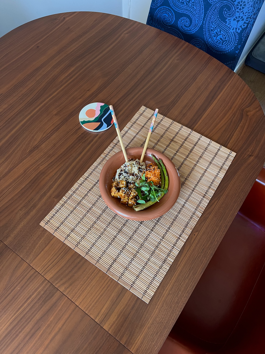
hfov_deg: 53.1
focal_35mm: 26
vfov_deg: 67.3
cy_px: 177
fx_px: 265
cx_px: 132
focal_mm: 5.1
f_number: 1.6
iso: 125
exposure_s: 1/79
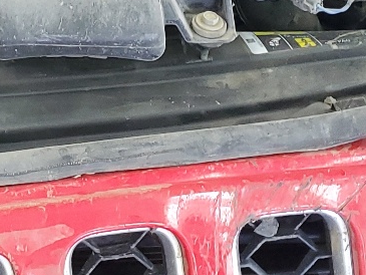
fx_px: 1206
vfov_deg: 12.7
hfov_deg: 16.7
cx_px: -33
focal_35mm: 114
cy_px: -57
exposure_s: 1/60.2
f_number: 1.5
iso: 114
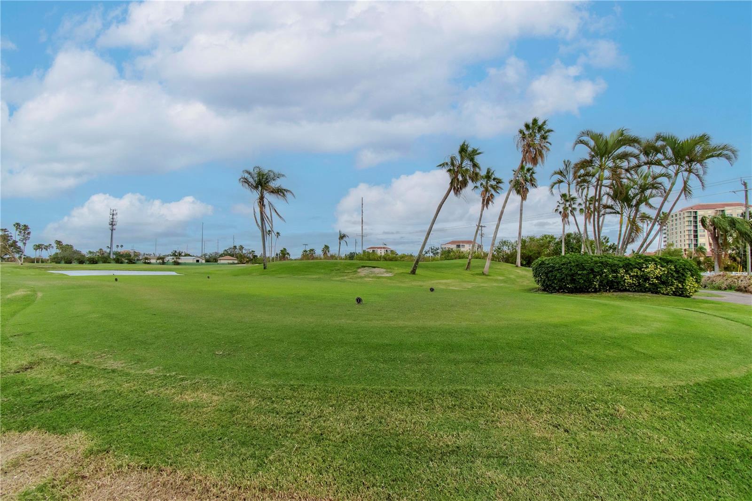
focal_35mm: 15
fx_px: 313
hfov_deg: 100.4
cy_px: 250
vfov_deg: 77.3
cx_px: 376
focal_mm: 10
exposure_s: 1/2000
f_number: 7.1
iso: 500
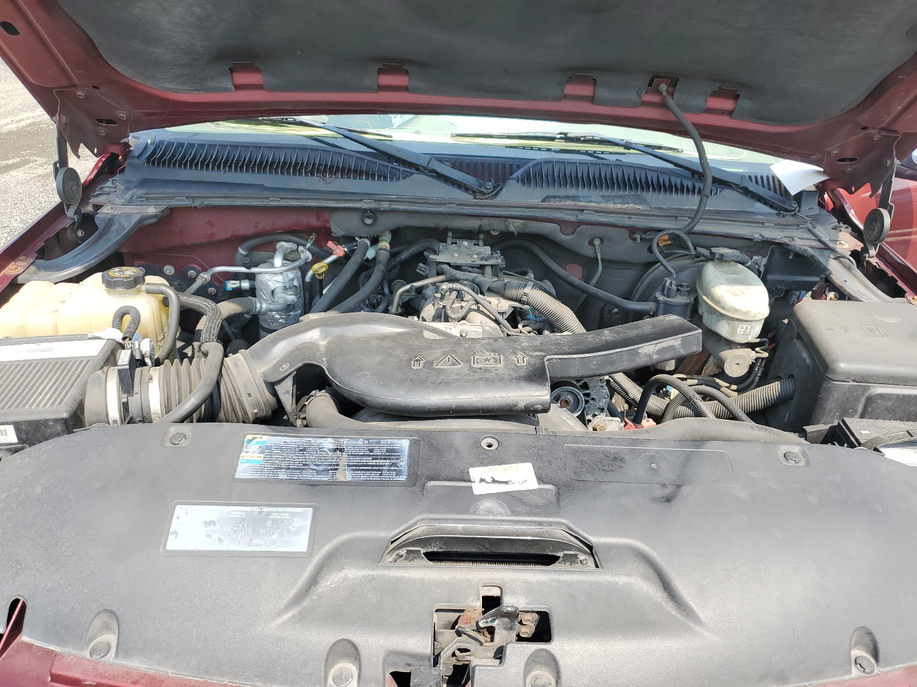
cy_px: 344
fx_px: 689
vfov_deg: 53.1
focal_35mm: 26
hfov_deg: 67.3
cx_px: 458
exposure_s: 1/833
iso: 50
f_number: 1.5
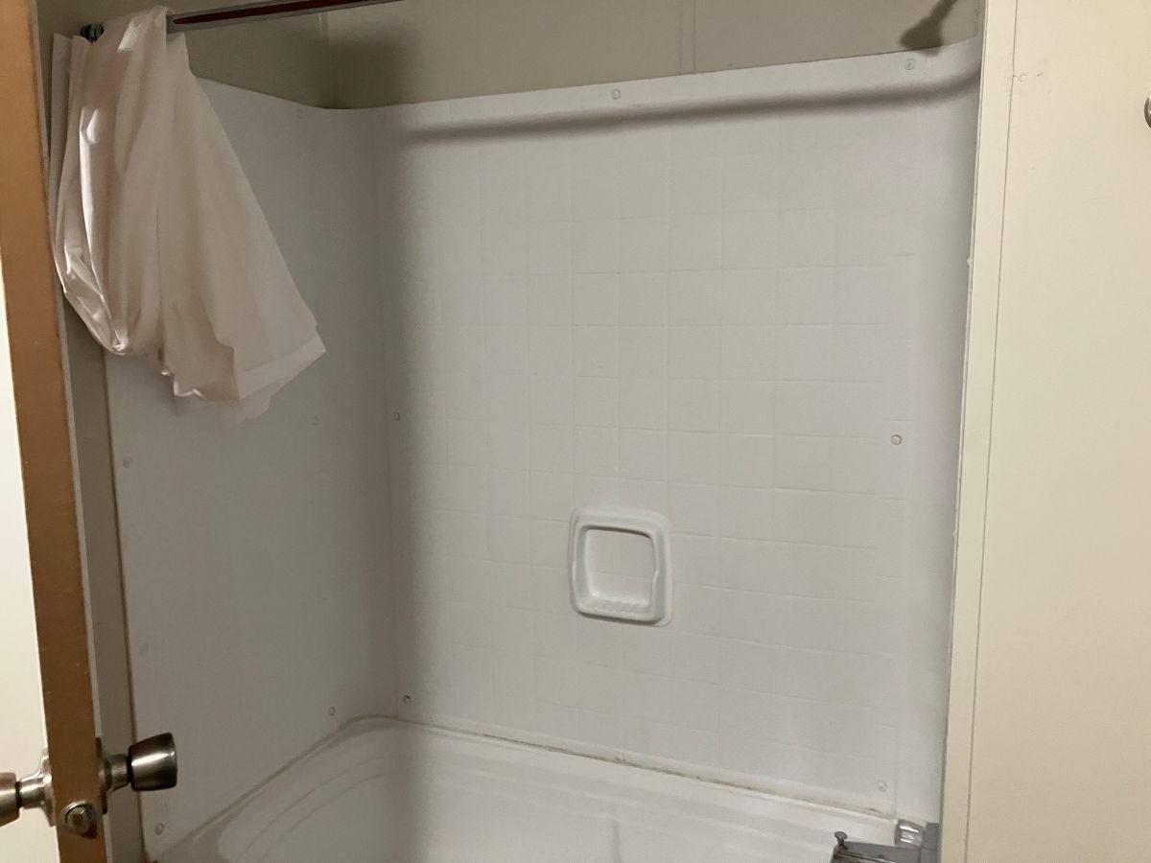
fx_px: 931
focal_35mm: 28
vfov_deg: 49.7
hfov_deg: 63.4
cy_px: 432
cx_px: 576
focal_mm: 3.99
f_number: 1.8
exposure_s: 1/40
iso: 320
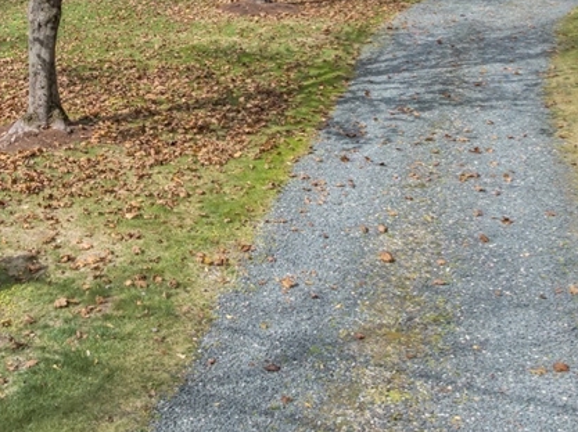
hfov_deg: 32.5
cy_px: -67
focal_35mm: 59
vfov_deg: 23.0
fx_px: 984
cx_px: 207
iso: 120
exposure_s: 1/40
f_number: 2.8
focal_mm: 12.29
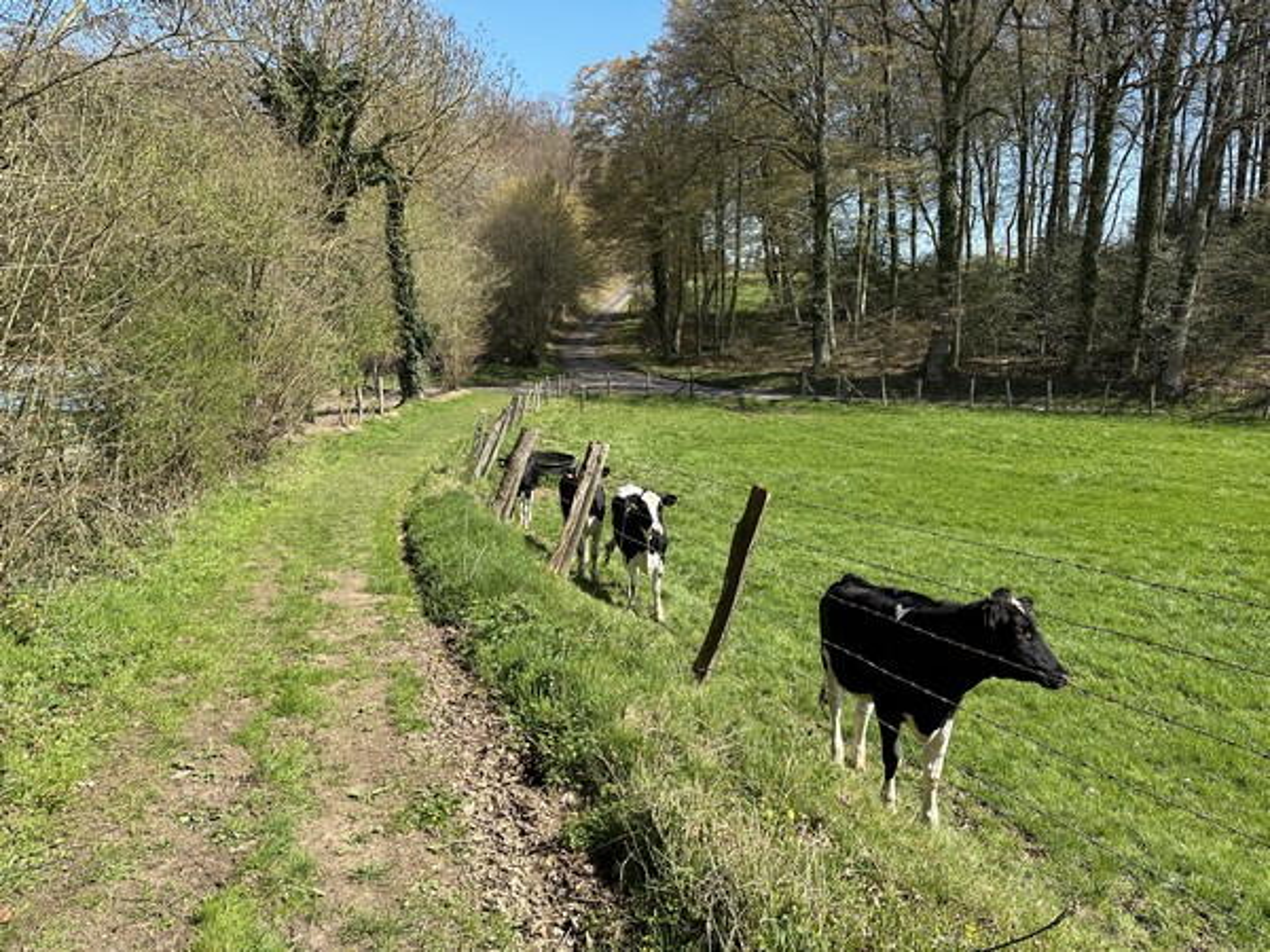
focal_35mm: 24
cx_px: 635
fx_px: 881
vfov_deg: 56.8
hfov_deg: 71.6
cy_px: 476
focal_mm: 6.86
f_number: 1.78
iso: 80
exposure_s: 1/2252
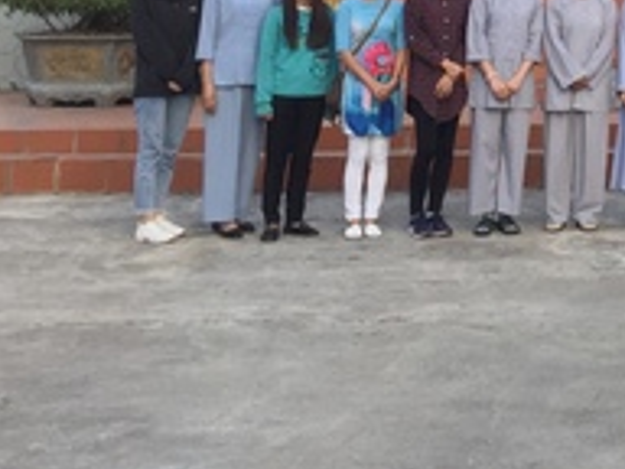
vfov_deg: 14.1
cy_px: -251
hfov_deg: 18.6
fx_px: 1769
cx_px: 817
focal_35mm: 98
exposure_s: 1/416
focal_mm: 4.15
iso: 32
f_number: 2.2
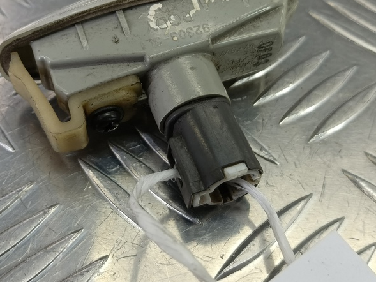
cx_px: 153
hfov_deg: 46.6
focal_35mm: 40
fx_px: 435
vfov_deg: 35.4
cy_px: 79
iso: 107
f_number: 1.6
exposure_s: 1/50
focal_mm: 4.11
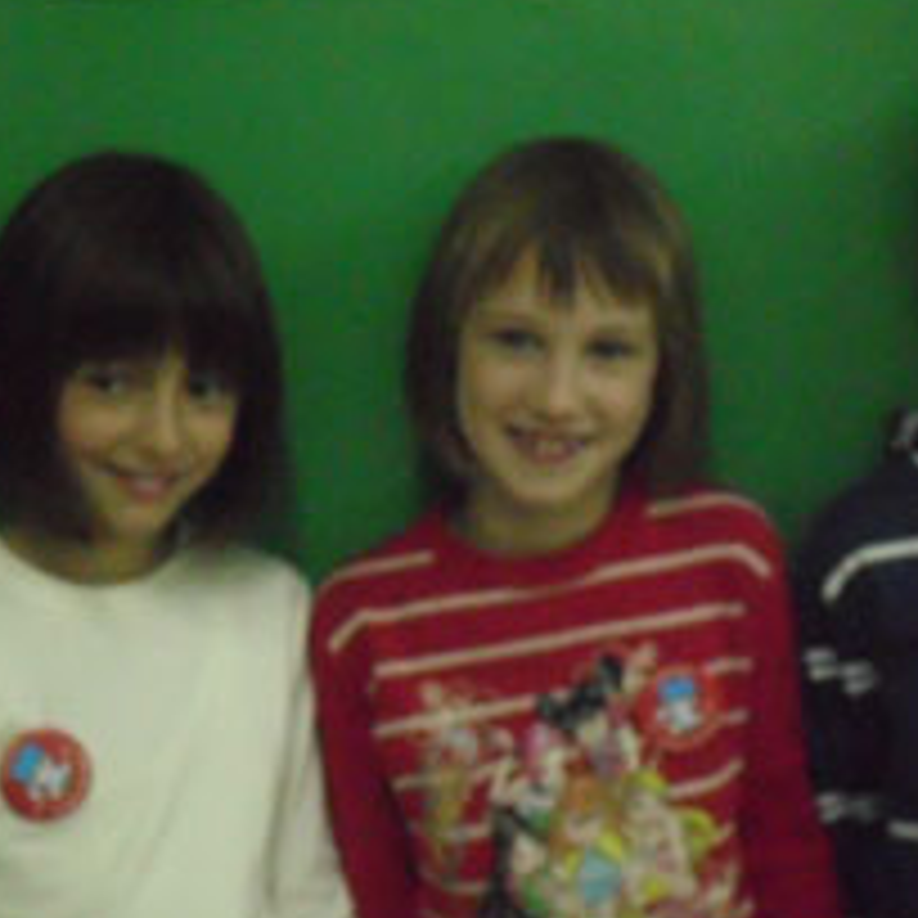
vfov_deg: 17.4
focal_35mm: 100
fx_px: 3000
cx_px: 580
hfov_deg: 17.4
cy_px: 457
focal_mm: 11.7
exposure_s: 1/30
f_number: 4.6
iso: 1600
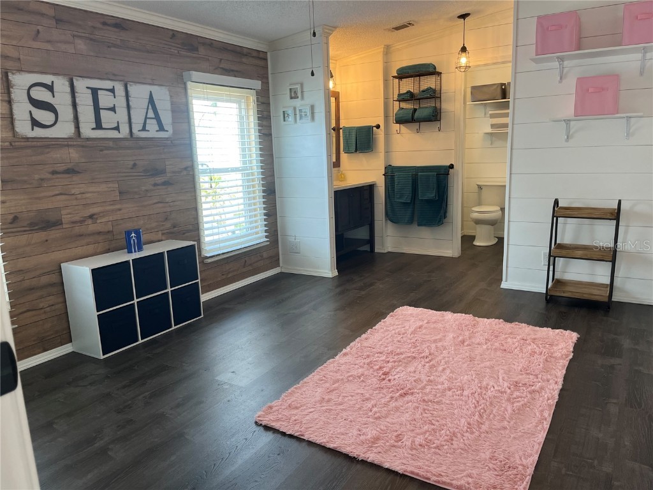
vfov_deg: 53.1
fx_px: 490
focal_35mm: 26
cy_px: 245
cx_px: 326
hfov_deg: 67.3
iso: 100
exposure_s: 1/120
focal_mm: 5.1
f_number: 1.6
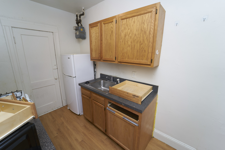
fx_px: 88
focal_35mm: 14
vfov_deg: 81.2
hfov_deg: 104.2
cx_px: 112
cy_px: 75
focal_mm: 14
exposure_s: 1/4
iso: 250
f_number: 7.1
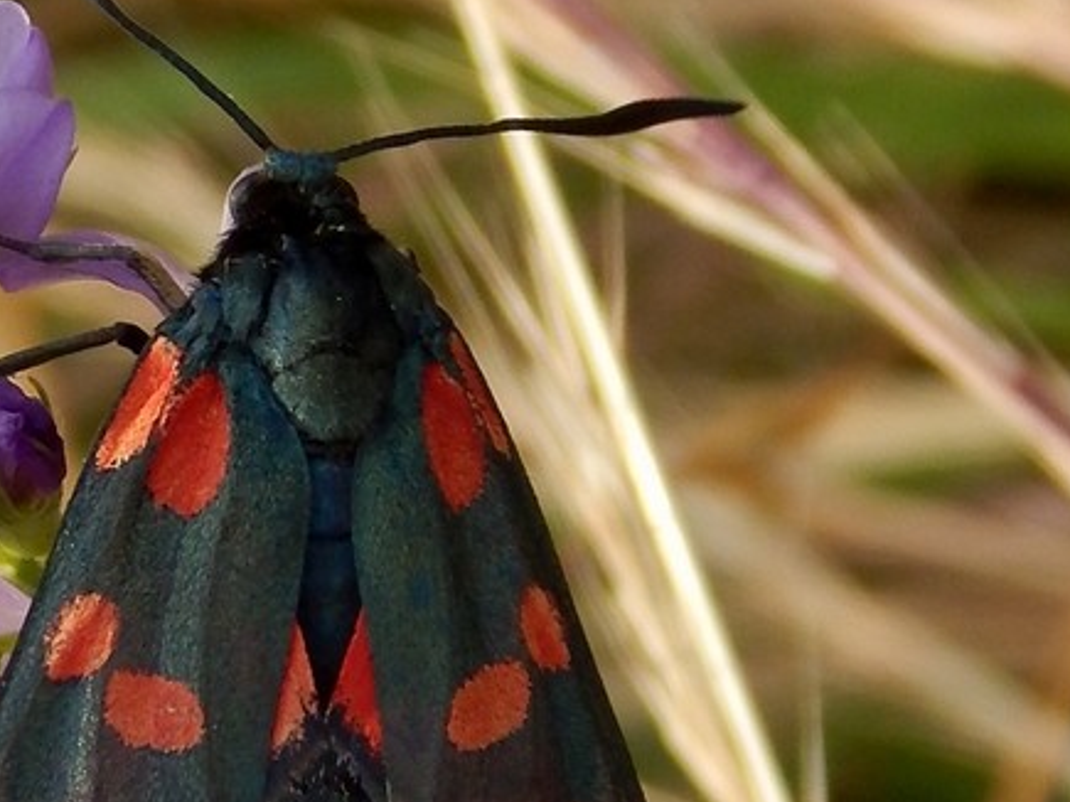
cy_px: 517
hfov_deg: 10.2
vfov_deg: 7.7
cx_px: 138
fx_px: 5964
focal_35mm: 193
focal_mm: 18.7
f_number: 4.5
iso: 125
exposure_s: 1/400
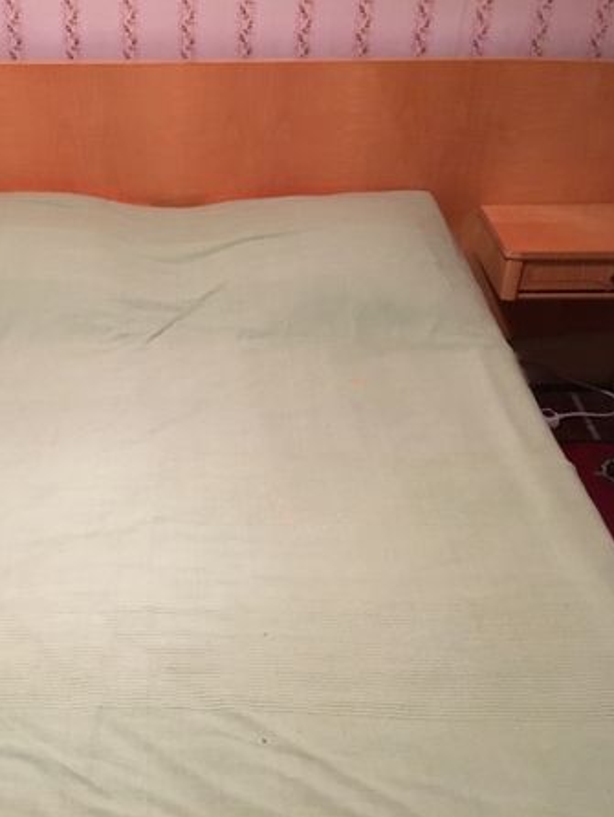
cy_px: 410
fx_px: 921
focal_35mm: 39
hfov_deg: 36.2
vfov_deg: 47.8
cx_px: 169
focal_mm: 4.15
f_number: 2.2
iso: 200
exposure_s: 1/25
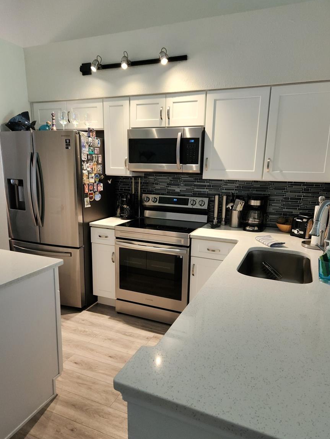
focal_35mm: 24
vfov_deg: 71.6
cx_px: 160
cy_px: 226
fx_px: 305
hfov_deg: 56.8
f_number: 1.8
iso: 200
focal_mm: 5.4
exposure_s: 1/60
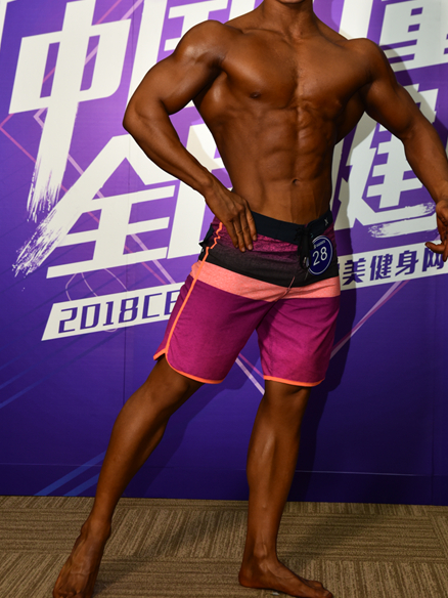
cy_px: 190
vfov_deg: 27.2
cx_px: 277
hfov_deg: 20.7
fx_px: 1225
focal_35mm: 71
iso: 800
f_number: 4
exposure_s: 1/160
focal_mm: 48
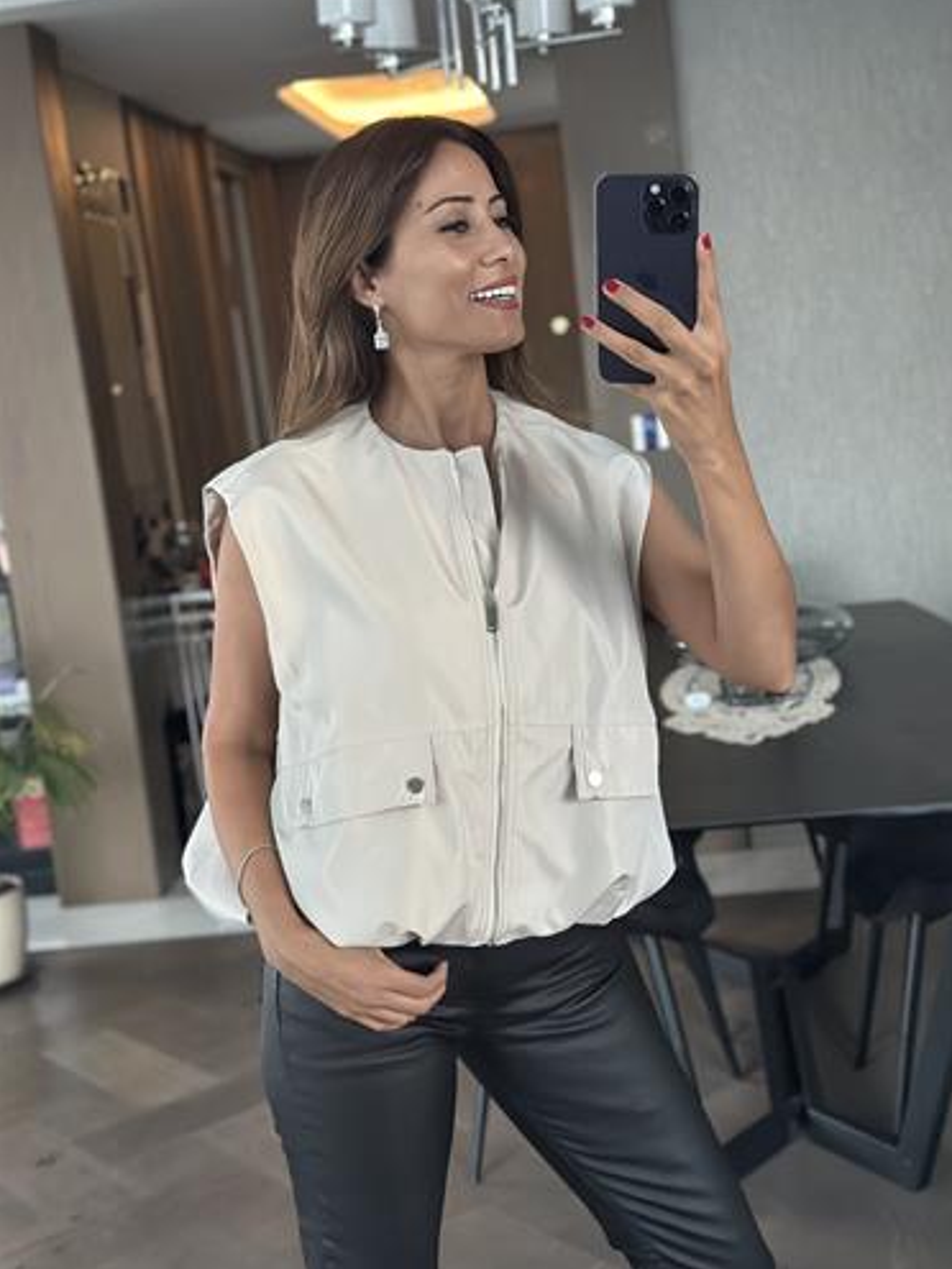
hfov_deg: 29.7
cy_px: 634
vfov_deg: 38.9
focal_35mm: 49
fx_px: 1797
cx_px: 481
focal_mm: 6.86
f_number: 1.78
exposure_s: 1/38
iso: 800
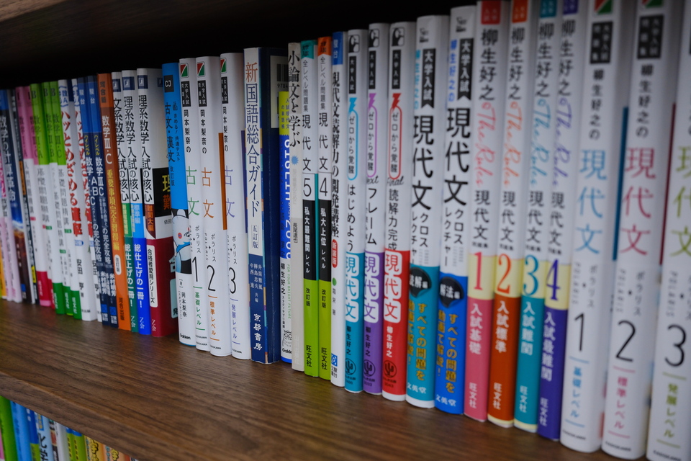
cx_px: 346
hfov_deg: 54.4
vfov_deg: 37.9
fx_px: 672
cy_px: 230
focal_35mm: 35
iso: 800
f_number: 4
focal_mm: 23
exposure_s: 1/100
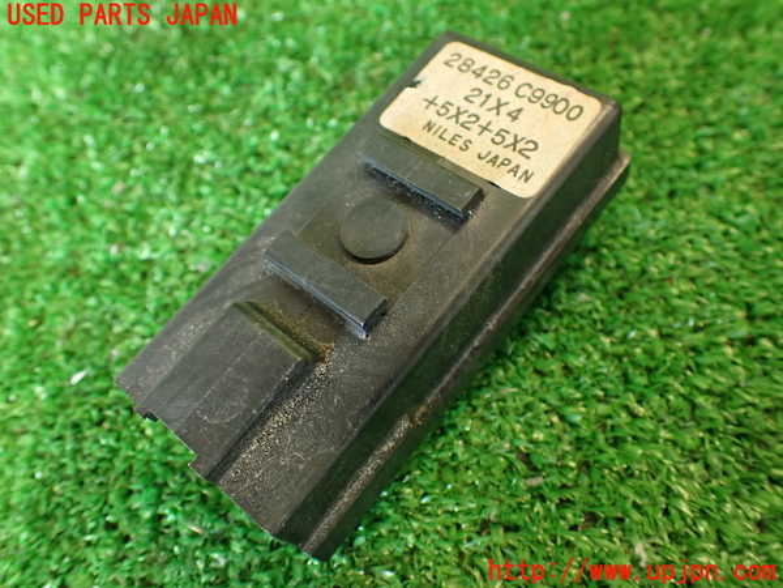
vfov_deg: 46.8
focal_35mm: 30
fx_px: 679
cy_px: 294
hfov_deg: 60.0
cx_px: 392
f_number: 2.3
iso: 250
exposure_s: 1/30
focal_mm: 5.4
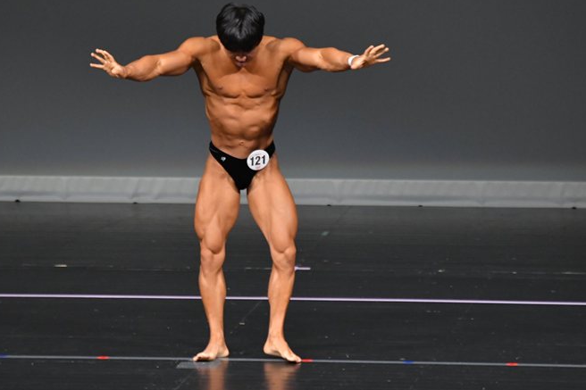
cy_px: 191
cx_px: 277
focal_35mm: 443
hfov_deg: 4.7
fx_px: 7209
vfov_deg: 3.1
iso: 4000
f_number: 5.6
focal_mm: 250
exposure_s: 1/400
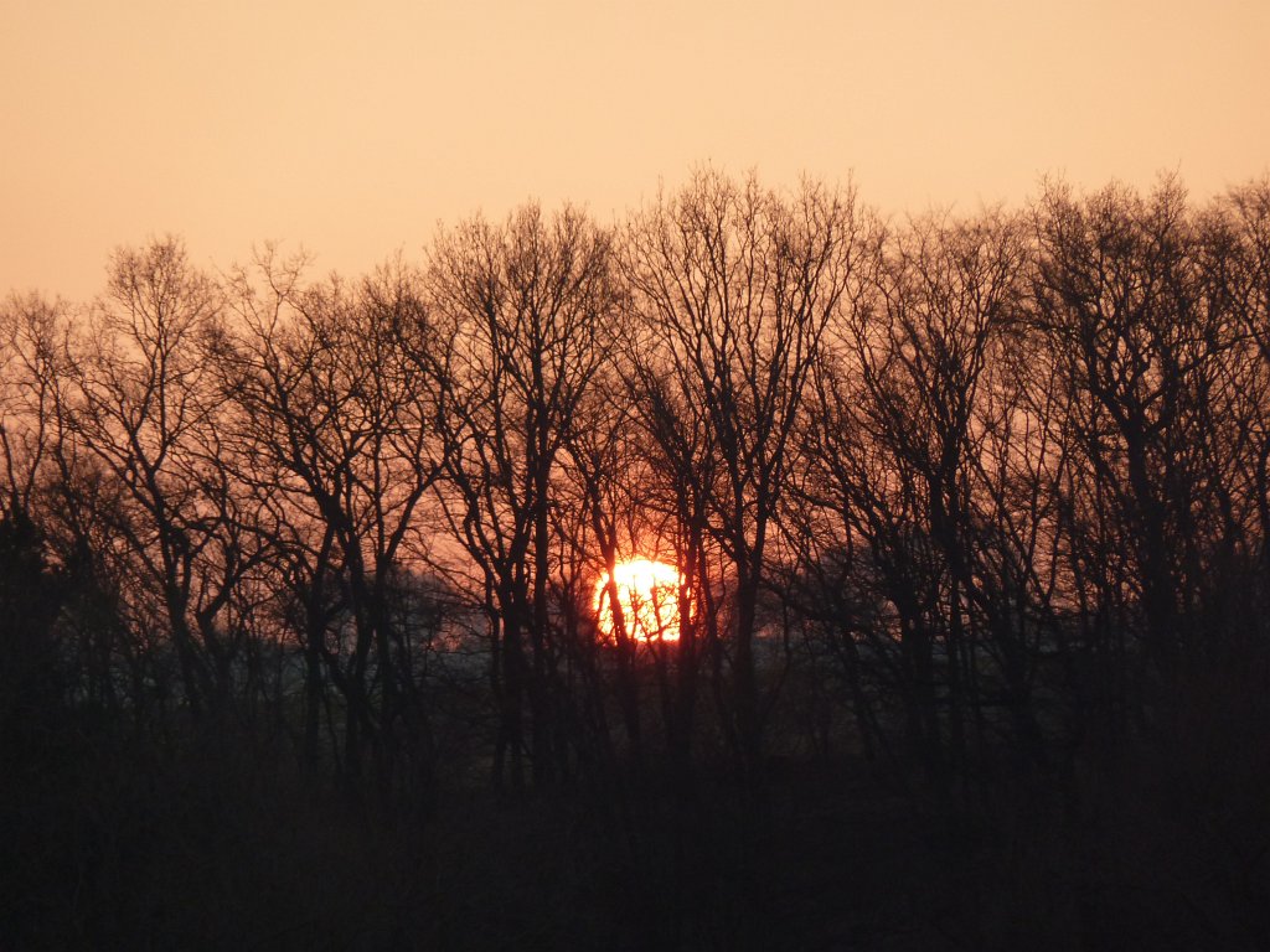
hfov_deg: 6.6
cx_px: 635
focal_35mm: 300
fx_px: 11006
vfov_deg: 5.0
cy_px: 476
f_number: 4.9
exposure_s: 1/125
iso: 160
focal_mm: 49.2
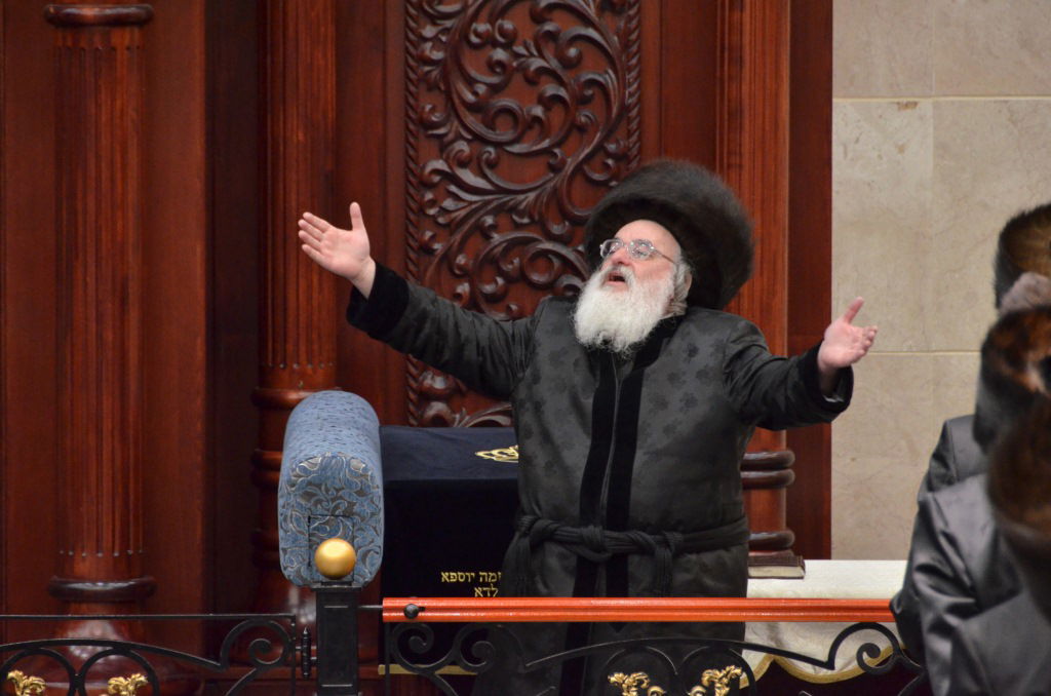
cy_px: 348
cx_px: 526
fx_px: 8739
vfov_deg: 4.6
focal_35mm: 300
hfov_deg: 6.9
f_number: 5.6
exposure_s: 1/125
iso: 1600
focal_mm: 200
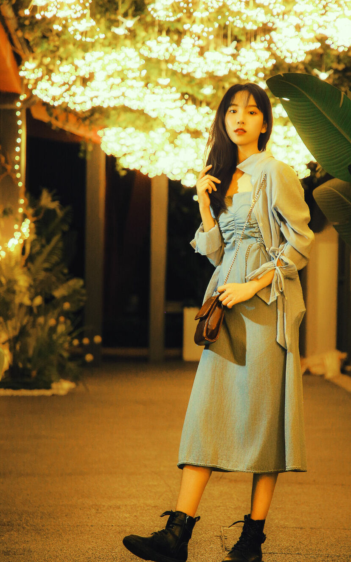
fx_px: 1913
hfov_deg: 10.5
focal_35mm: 125
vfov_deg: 16.7
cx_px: 222
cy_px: 276
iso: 3200
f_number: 4
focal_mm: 105
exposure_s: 1/80
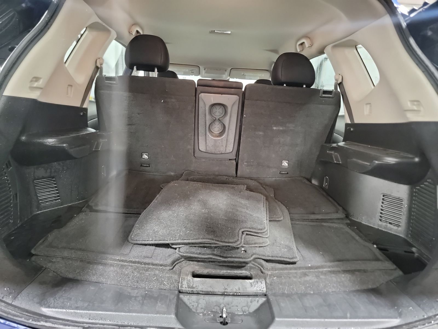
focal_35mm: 24
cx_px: 219
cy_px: 164
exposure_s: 1/14
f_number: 1.8
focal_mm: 6.7
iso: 1660
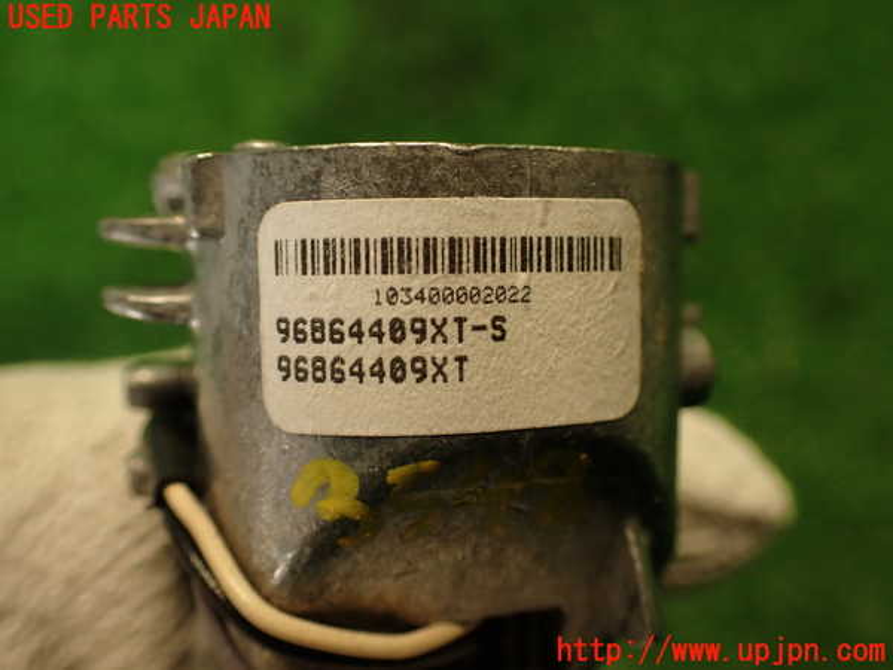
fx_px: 826
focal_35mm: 32
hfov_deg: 56.8
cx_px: 446
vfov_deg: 44.2
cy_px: 335
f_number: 2.4
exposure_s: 1/40
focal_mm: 5.79
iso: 200
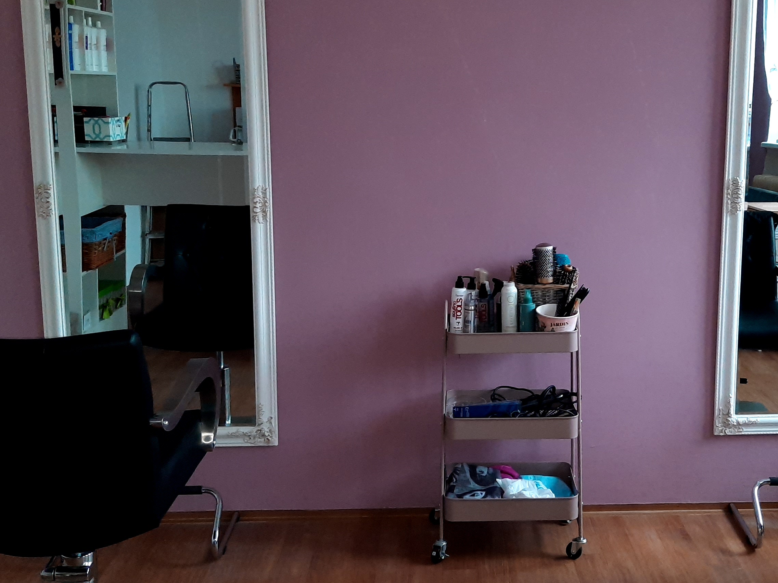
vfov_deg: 32.8
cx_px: 487
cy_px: 255
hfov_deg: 42.6
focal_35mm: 44
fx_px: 989
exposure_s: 1/33
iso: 500
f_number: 2
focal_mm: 4.6
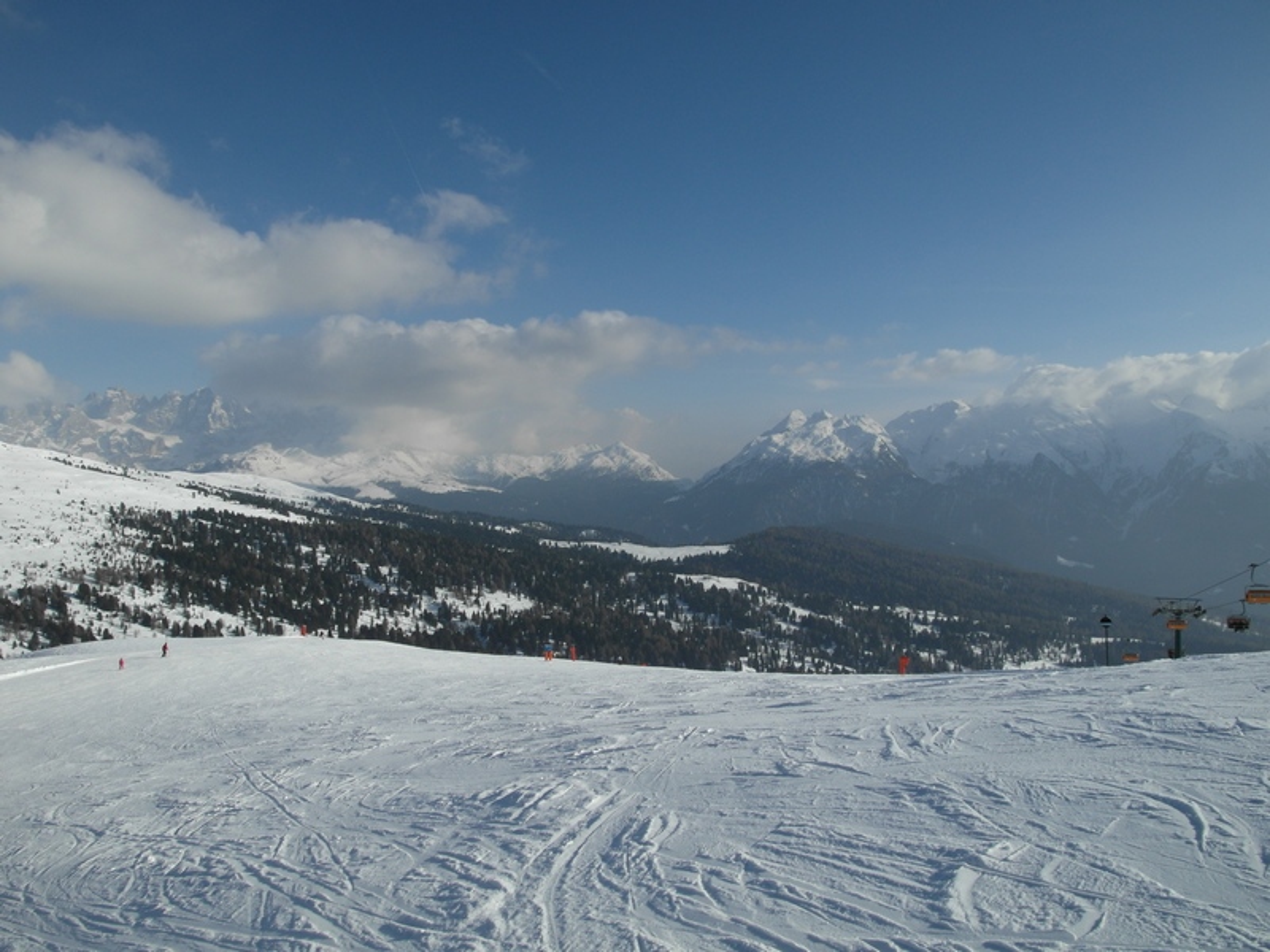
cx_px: 635
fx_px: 881
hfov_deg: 71.6
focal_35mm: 24
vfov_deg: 56.8
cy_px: 476
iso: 80
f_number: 6
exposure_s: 1/750
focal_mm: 5.2
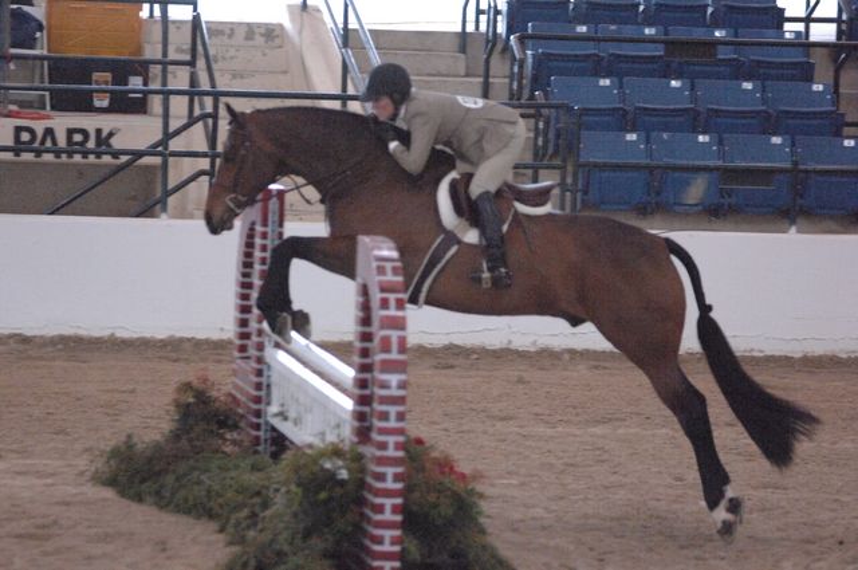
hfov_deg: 7.6
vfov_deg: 5.1
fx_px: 6427
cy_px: 285
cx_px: 429
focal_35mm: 270
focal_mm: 180
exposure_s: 1/320
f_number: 2.8
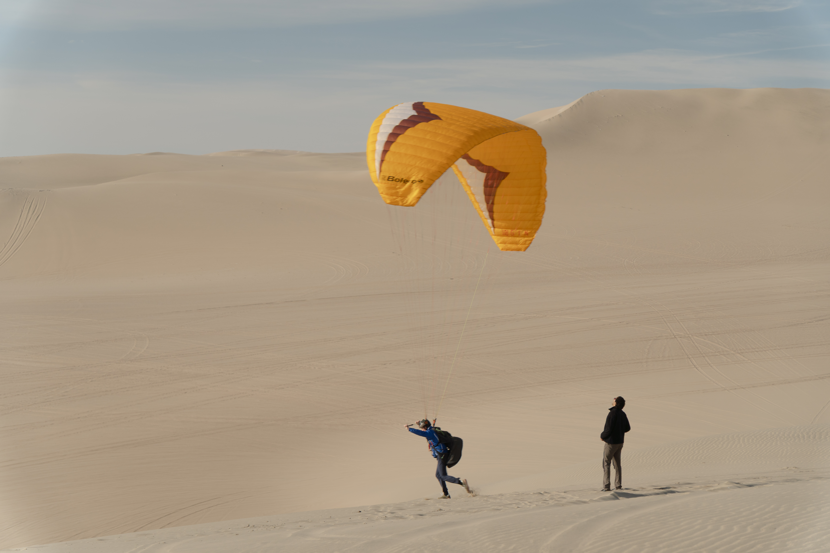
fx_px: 1694
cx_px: 415
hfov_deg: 27.5
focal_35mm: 74
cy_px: 276
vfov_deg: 18.5
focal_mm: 49
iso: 100
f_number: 2.8
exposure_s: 1/125
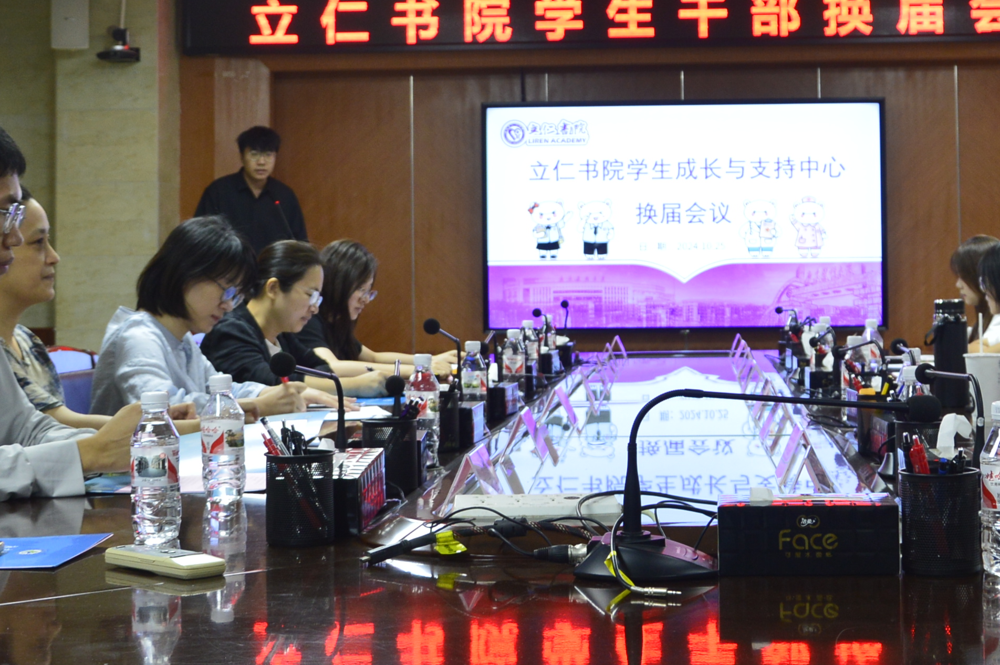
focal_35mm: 64
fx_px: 1776
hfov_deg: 31.3
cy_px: 160
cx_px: 619
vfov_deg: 21.0
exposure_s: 1/30
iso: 400
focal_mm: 18
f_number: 3.5
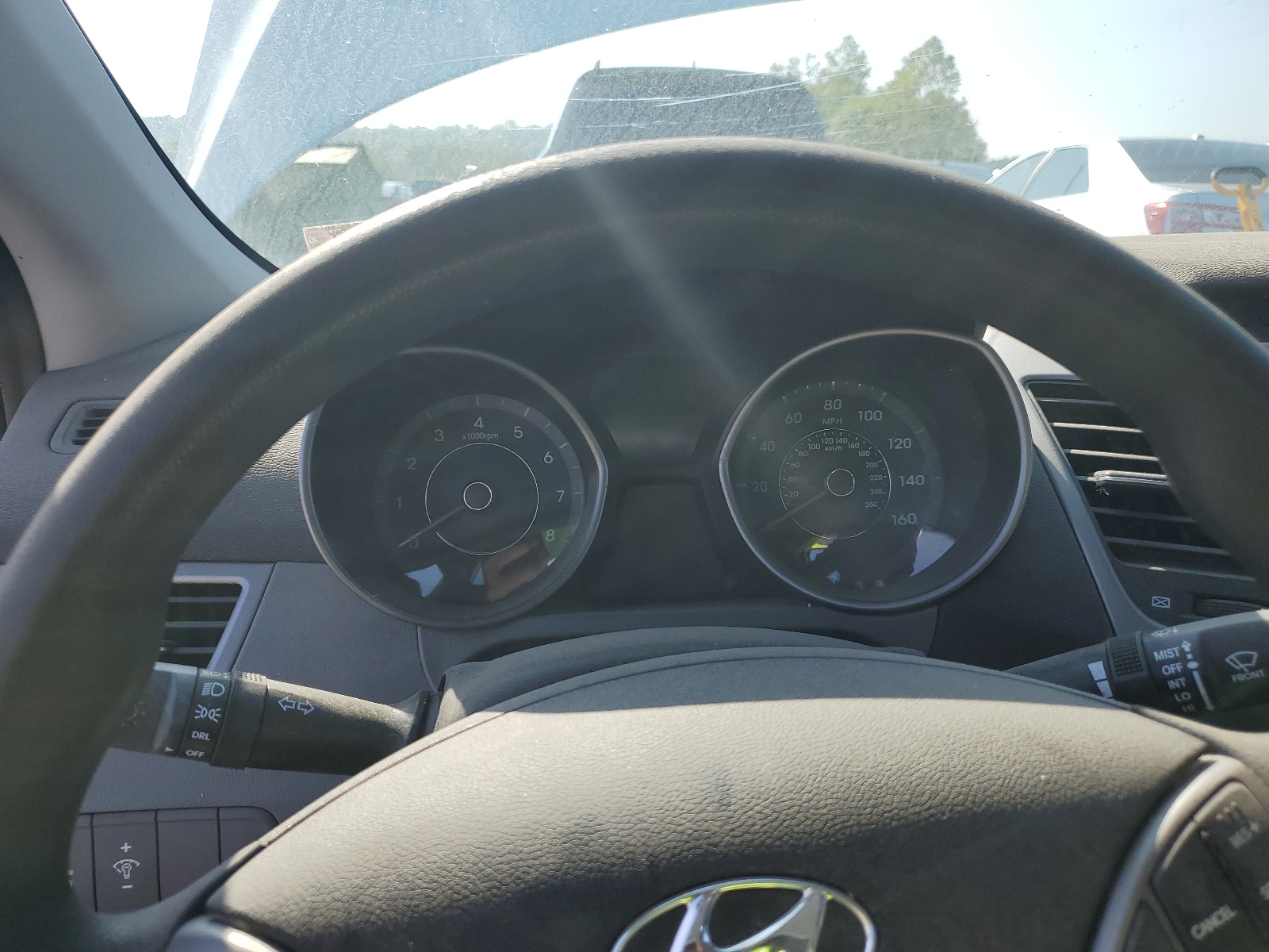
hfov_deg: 67.3
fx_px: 953
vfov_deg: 53.1
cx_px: 634
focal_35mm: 26
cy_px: 476
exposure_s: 1/1250
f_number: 1.5
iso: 50
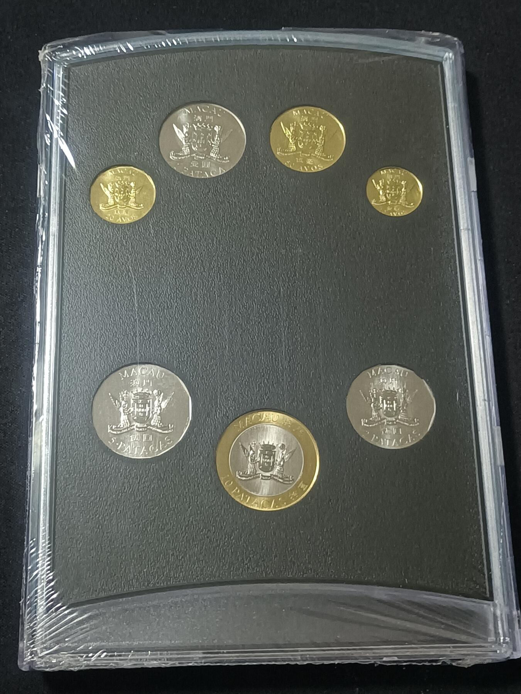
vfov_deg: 34.9
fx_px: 1104
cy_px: 347
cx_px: 260
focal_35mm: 55
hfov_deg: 26.6
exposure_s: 1/33.3
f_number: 1.8
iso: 1618
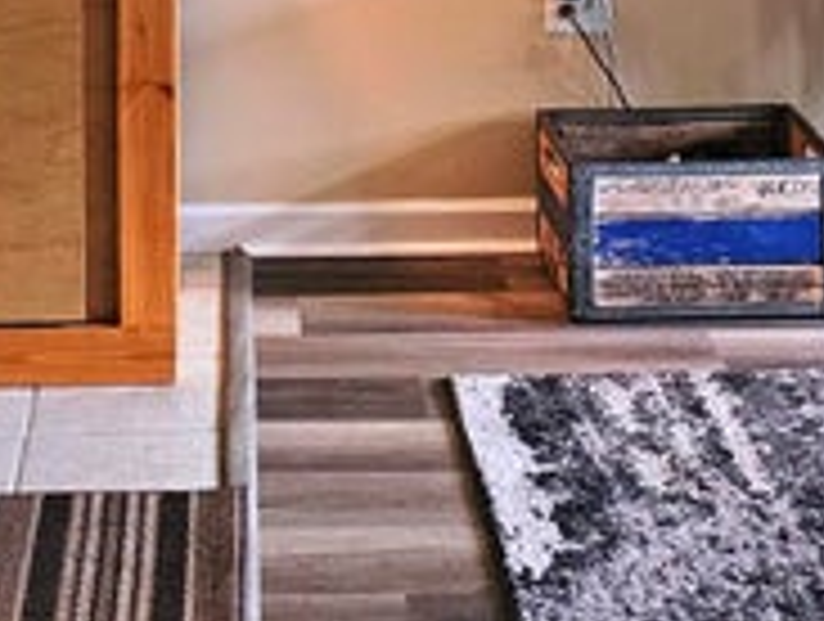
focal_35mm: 107
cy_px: -598
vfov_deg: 12.3
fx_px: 2552
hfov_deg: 18.3
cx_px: 272
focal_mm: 6.3
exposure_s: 1/120
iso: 640
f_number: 1.7
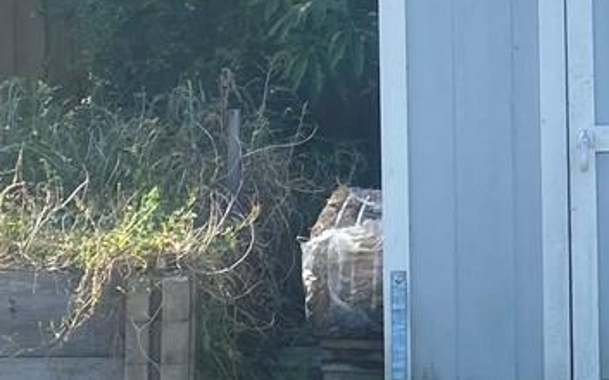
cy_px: -52
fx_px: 2073
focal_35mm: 125
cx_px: 699
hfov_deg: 16.1
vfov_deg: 10.3
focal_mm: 4.25
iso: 32
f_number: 1.8
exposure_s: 1/1072
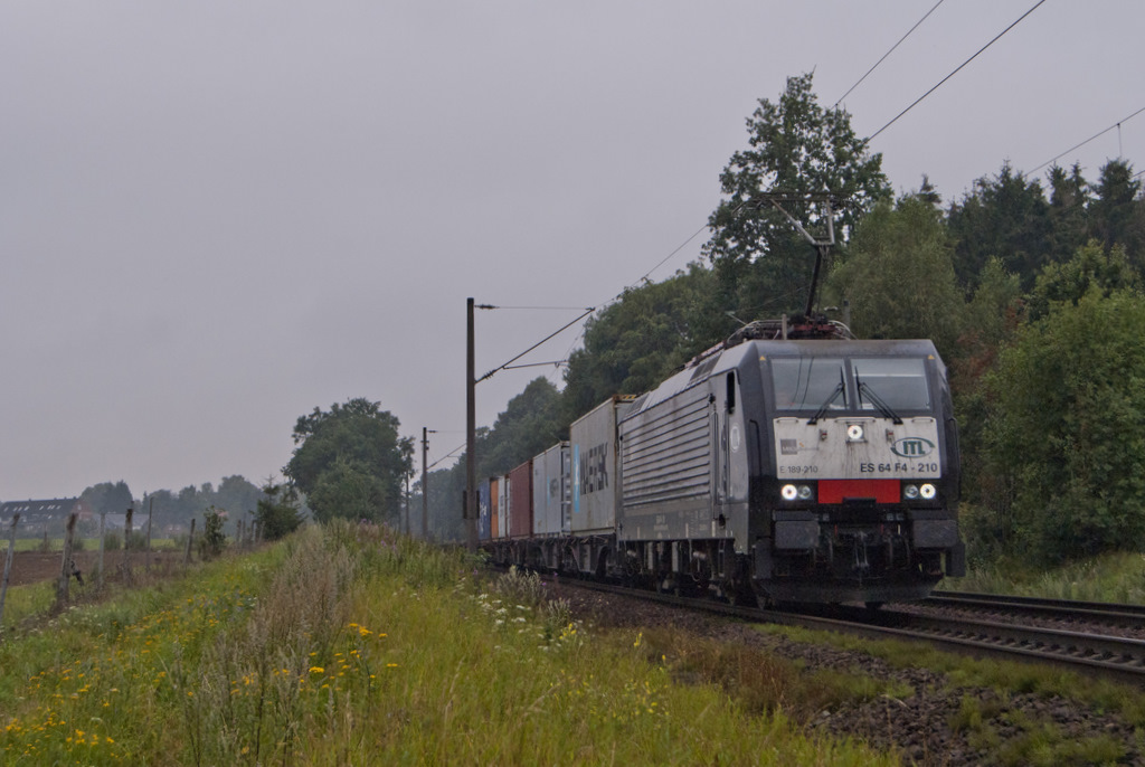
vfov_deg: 18.2
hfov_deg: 27.0
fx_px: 2389
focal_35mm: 75
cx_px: 572
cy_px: 384
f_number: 10
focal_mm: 50
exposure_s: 1/1000
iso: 400
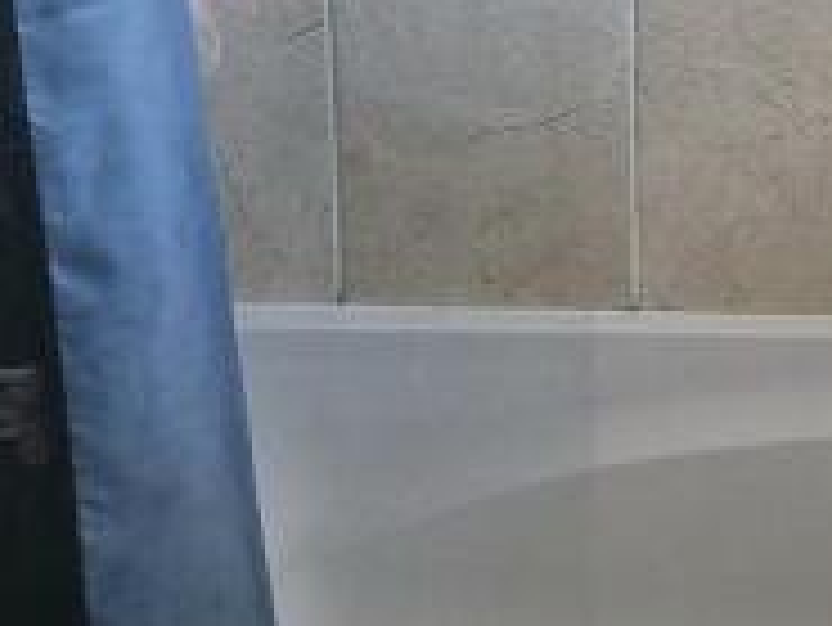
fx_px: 1732
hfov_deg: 25.2
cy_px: -257
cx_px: 899
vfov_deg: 18.6
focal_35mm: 72
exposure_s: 1/159
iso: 50
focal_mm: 2.2
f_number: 2.2
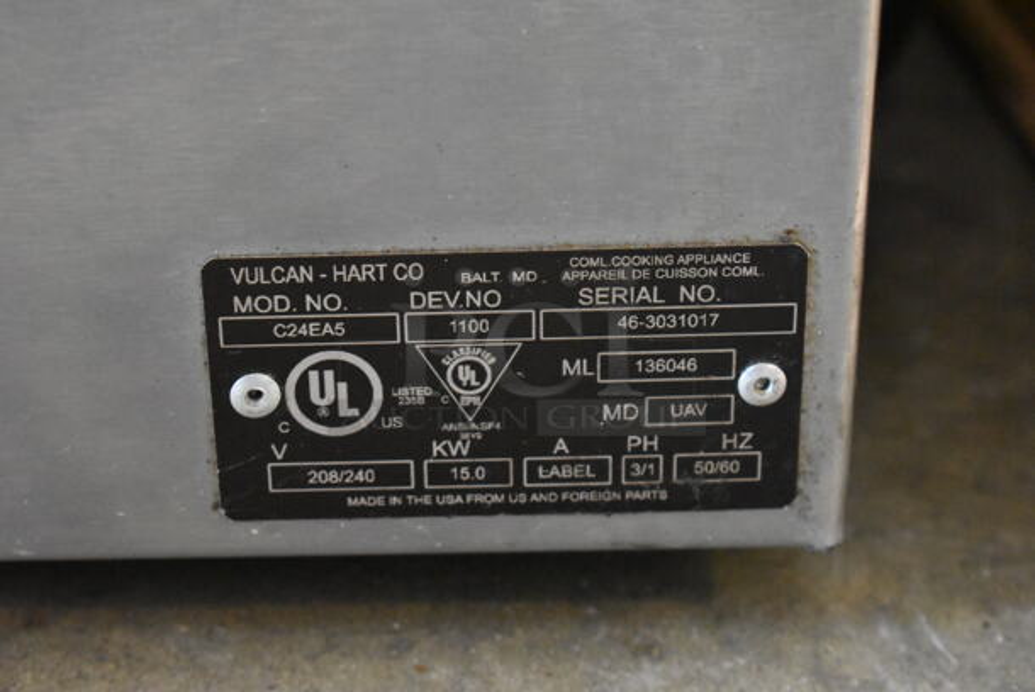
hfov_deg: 24.6
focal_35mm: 82
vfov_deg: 16.6
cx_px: 518
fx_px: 2374
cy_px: 346
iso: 8000
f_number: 5.6
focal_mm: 55
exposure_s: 1/100
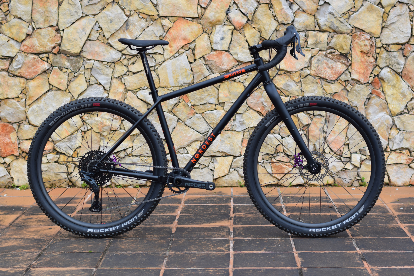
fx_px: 862
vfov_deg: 18.2
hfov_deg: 27.0
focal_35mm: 75
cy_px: 138
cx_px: 207
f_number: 3.2
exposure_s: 1/400
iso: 100
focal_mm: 50
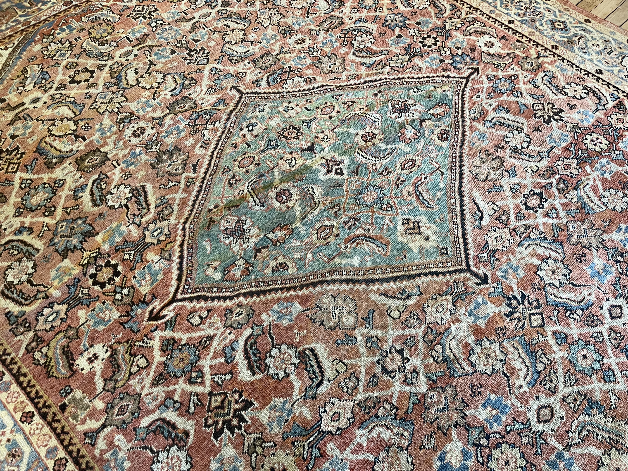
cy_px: 236
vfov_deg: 54.9
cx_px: 314
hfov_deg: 69.4
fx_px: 454
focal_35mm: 25
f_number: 1.6
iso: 160
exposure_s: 1/60
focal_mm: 5.1
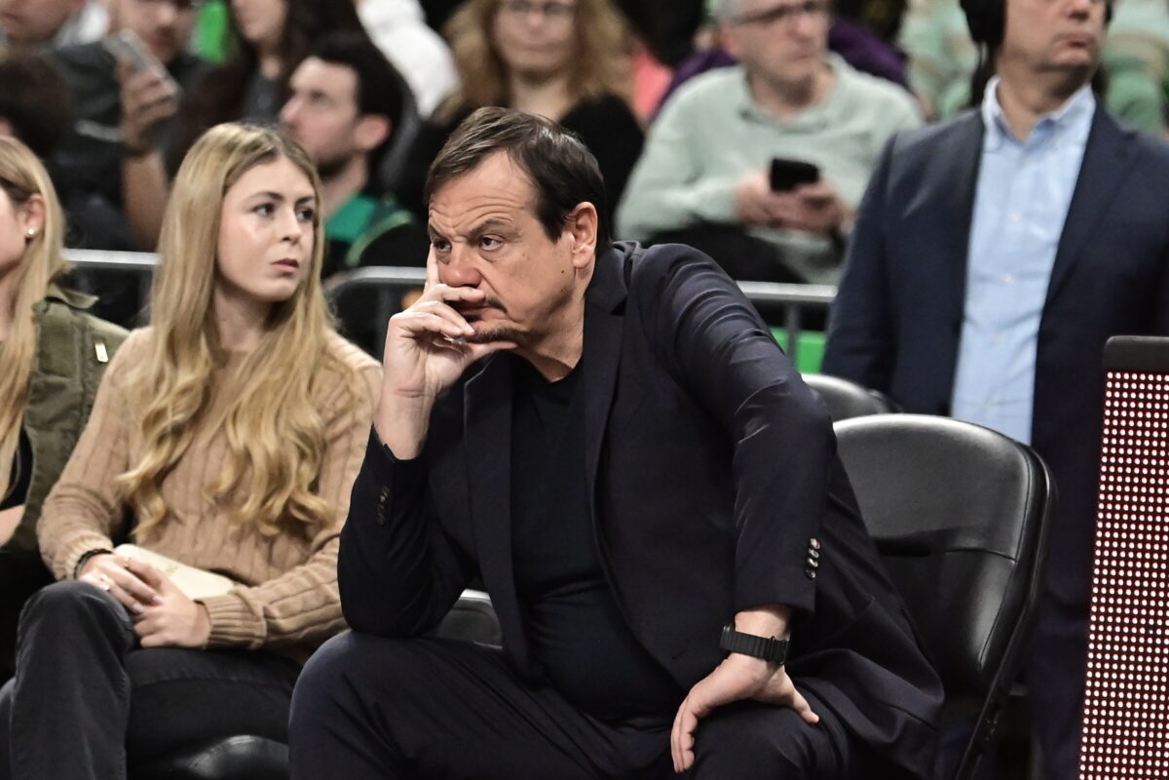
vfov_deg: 8.6
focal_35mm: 160
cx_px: 584
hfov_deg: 12.8
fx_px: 5195
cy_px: 390
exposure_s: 1/1250
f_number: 3.2
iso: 2000
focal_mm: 160
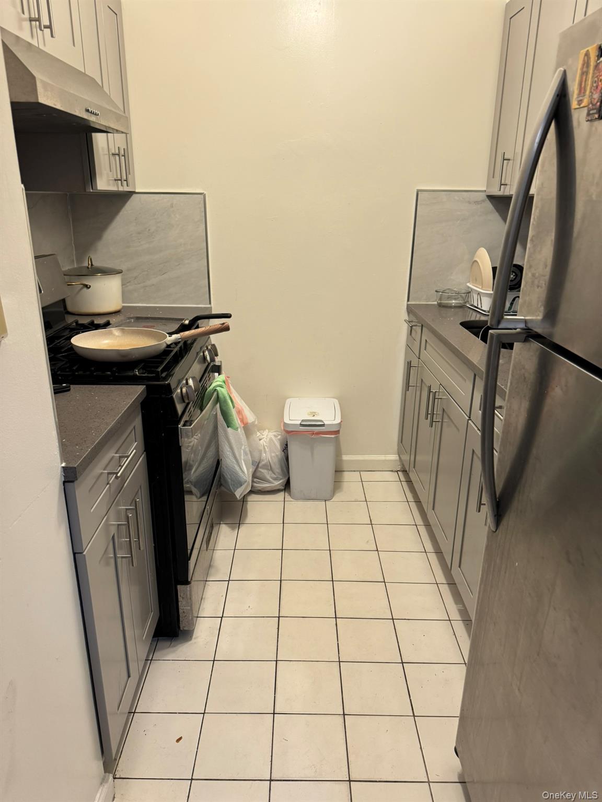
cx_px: 301
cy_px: 401
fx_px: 557
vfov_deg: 71.6
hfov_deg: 56.8
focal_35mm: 24
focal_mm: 6.76
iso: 160
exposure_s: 1/120
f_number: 1.78
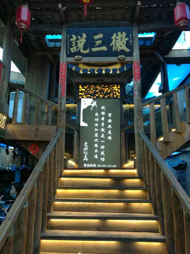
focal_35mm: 27
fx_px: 198
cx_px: 95
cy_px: 127
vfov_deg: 65.3
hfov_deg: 51.4
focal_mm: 4.04
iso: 80
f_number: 2
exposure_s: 1/30
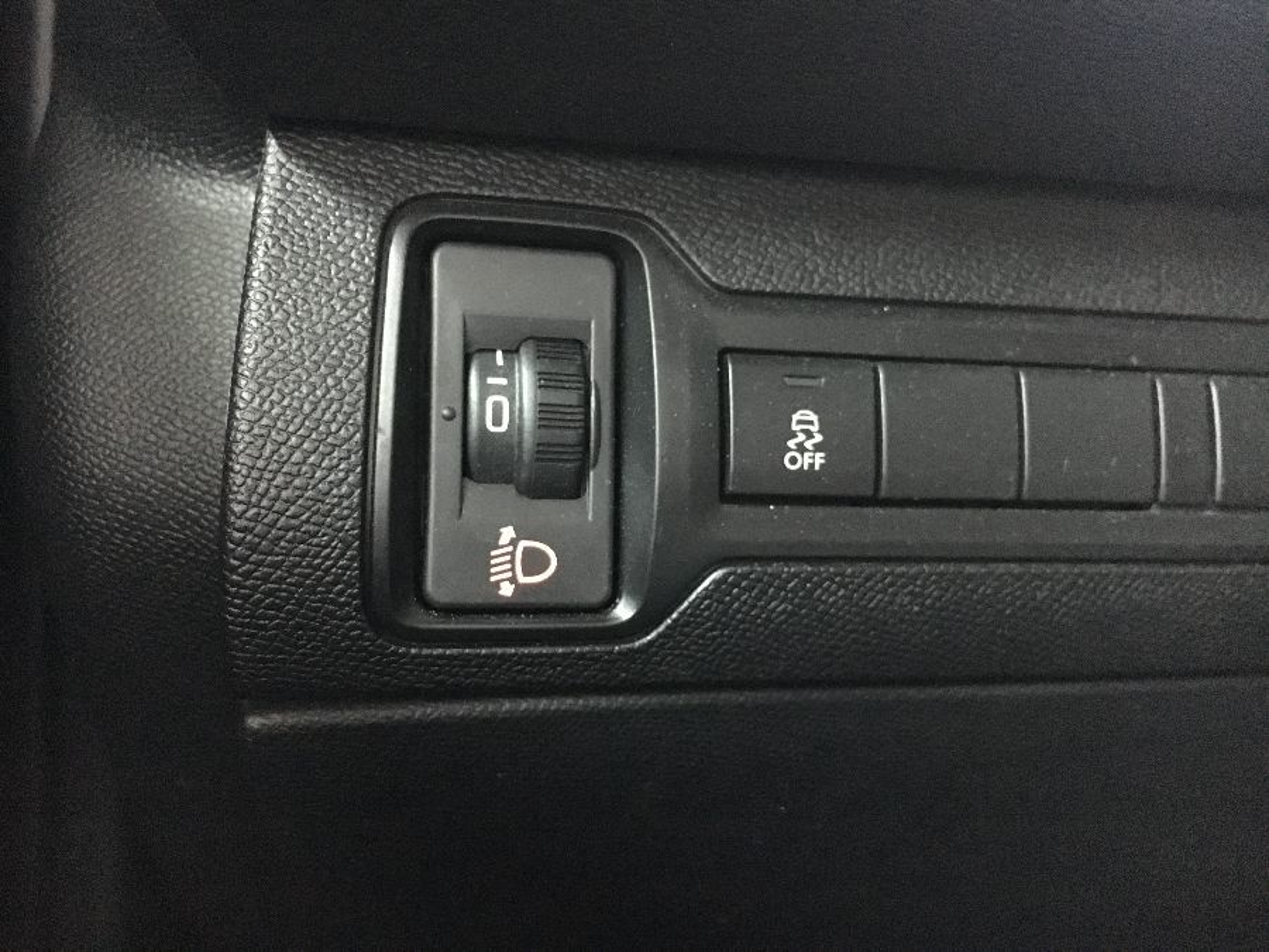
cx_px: 634
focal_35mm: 29
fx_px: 1063
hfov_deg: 61.7
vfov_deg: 48.2
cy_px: 476
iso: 1250
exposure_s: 1/17
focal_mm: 4.15
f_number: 2.2
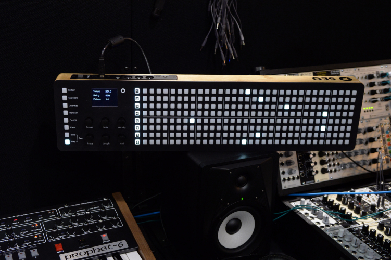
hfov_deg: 41.1
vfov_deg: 28.0
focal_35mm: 48
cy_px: 130
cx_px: 196
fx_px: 521
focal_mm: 48
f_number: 8
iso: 3200
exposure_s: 1/100
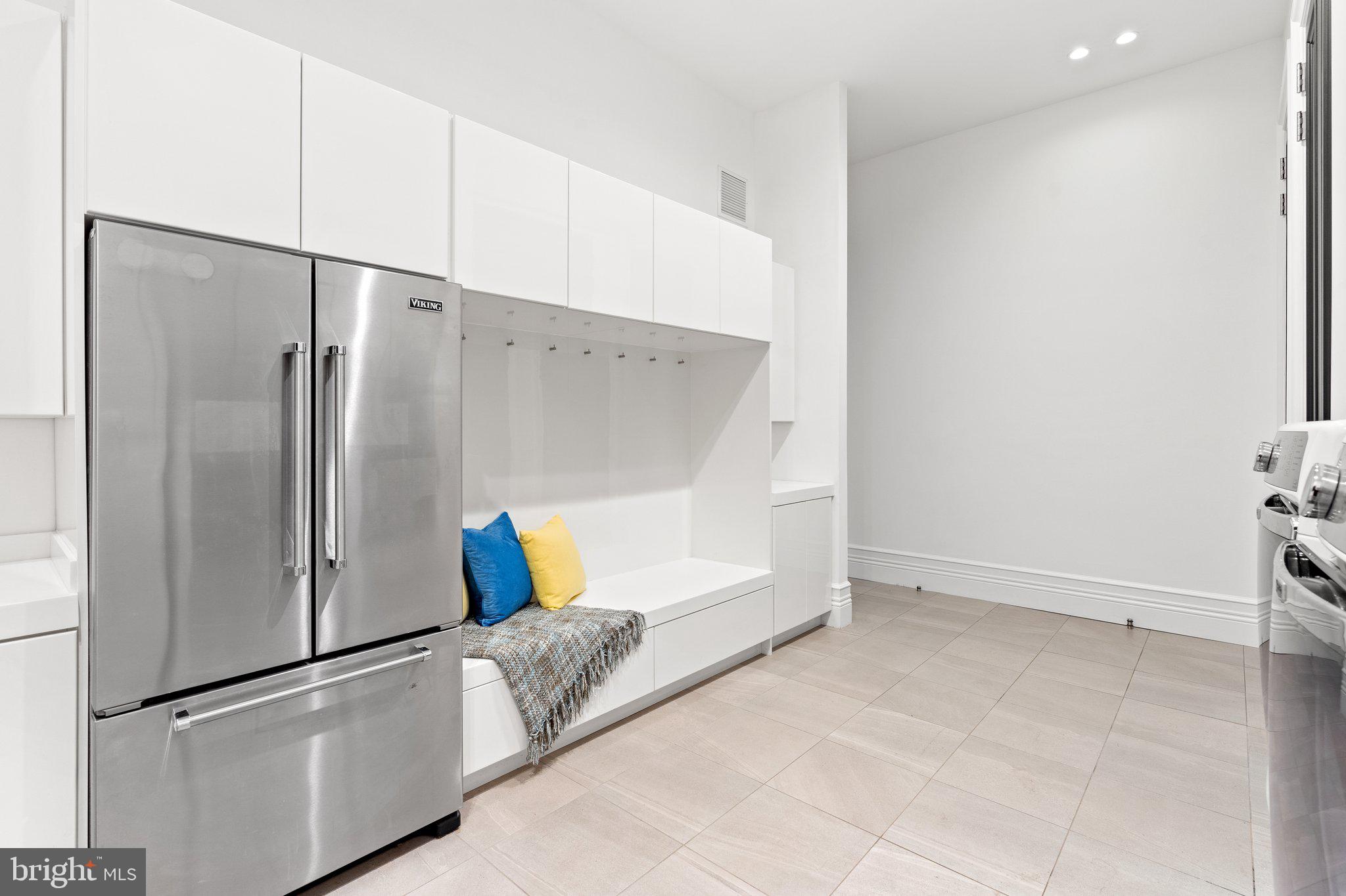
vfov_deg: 73.7
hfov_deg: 96.7
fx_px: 598
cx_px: 673
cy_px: 448
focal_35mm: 16
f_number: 8
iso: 640
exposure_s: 1/1.25
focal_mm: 16
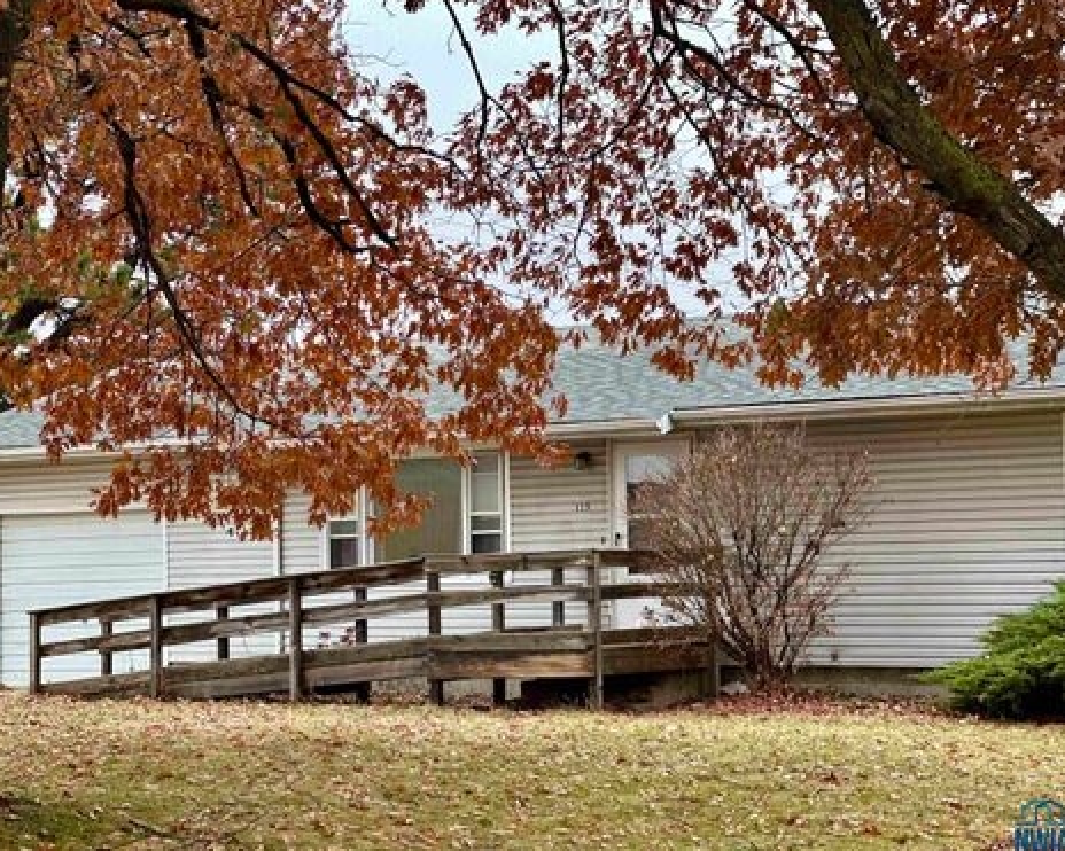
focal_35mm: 81
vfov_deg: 18.9
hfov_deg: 23.6
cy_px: 426
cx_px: 500
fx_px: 2553
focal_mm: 9
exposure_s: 1/121
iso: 64
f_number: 2.8
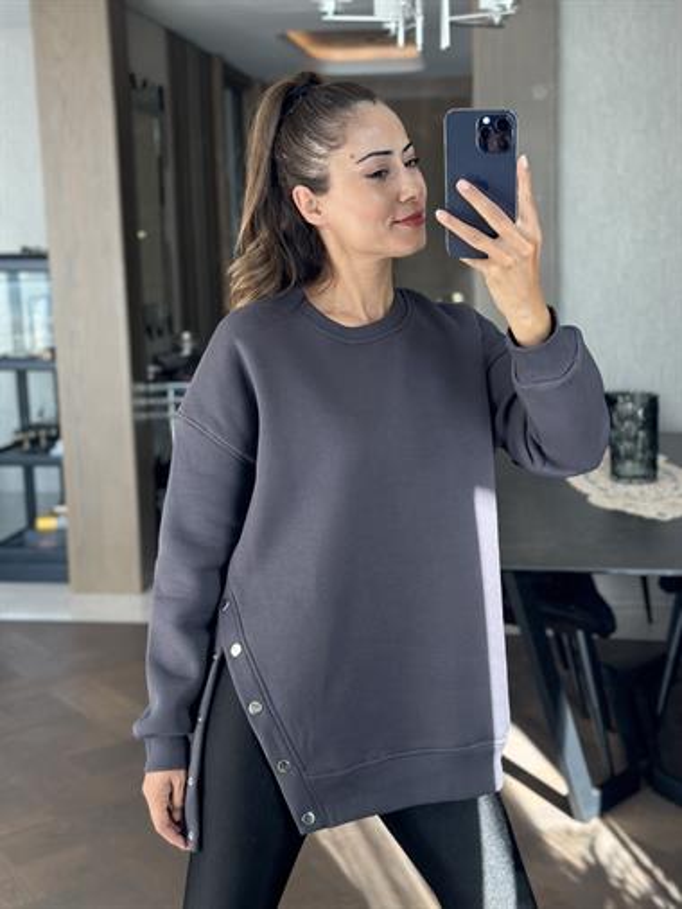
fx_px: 1260
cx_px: 341
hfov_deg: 30.3
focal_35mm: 48
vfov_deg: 39.6
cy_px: 454
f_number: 1.78
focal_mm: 6.86
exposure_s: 1/195
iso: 80
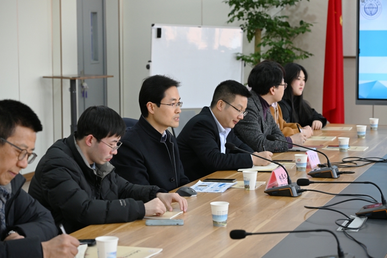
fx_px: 903
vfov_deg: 16.3
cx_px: 194
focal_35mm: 84
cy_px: 129
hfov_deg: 24.2
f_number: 5
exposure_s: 1/250
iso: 1250
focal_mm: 84
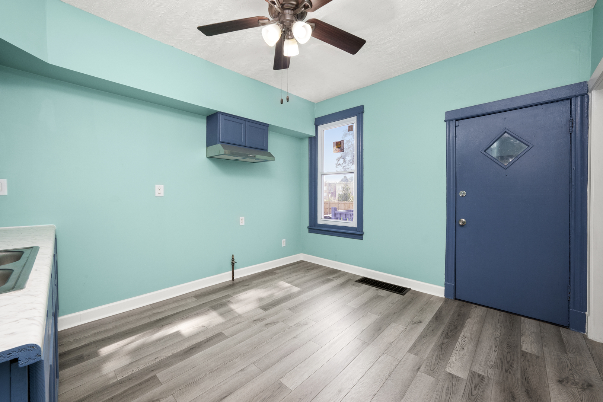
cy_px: 201
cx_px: 302
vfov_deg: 81.2
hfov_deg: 104.3
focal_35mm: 14
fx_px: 234
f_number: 14
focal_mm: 14
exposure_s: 1/2.5
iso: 800
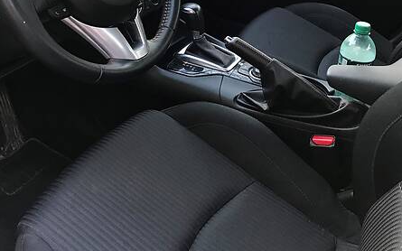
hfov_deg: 49.3
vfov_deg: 30.3
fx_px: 438
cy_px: 16
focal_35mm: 40
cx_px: 202
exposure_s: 1/20
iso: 40
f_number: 1.8
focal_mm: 4
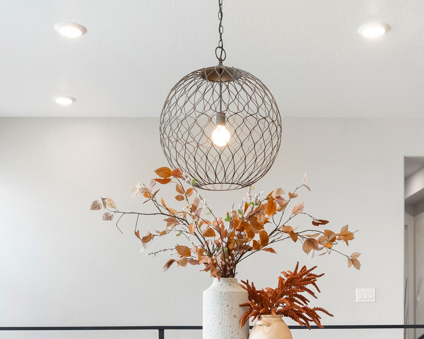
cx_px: 235
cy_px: 311
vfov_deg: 29.5
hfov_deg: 38.0
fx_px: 615
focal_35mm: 49
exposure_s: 1/10
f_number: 9
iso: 640
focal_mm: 20
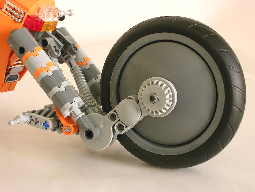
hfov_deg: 25.7
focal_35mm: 76
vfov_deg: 19.4
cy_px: 96
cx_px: 128
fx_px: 560
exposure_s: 1/7.1
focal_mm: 11.5
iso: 50
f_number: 3.9
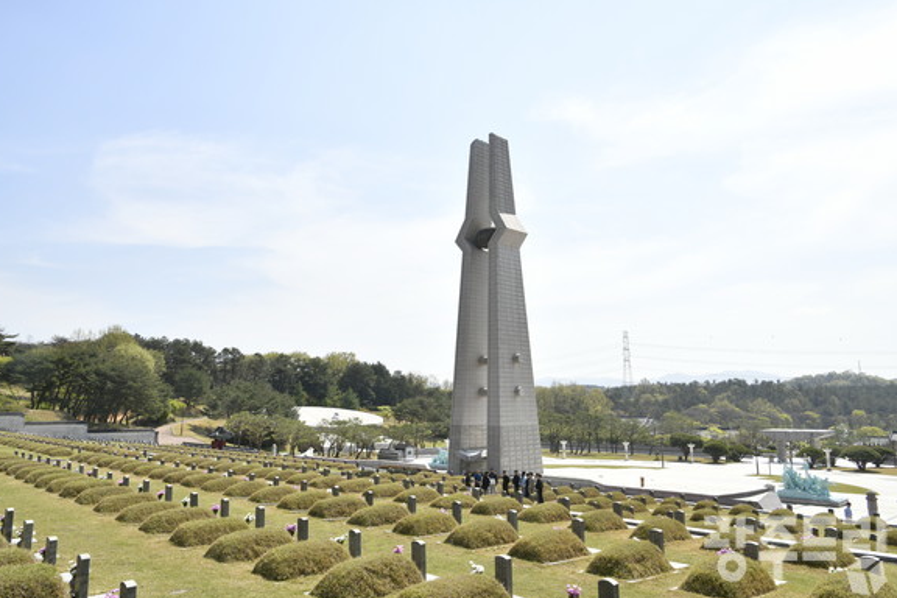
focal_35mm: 25
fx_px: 623
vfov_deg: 51.3
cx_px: 445
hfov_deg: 71.5
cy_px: 308
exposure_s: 1/100
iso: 100
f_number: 13
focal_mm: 24
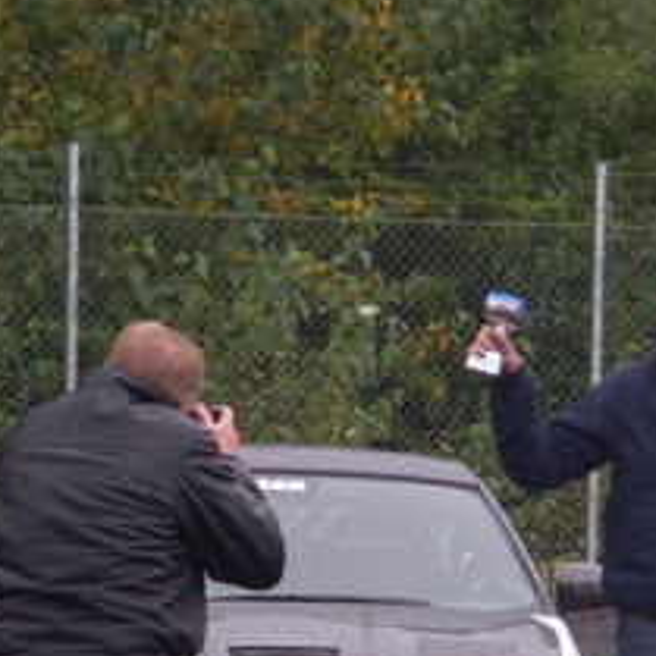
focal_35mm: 308
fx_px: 6604
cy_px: 578
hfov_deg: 5.7
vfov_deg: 5.7
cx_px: 480
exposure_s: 1/100
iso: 80
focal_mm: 18.9
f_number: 4
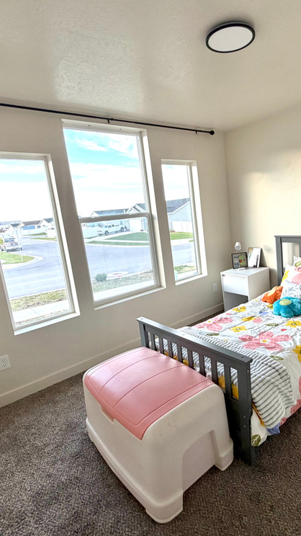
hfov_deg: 52.2
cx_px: 207
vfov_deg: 83.9
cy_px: 264
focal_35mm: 21
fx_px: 298
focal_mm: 2.22
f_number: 2.2
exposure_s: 1/121
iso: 125
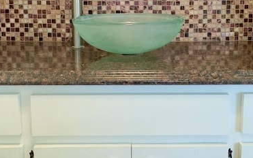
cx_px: 134
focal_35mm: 41
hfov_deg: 48.2
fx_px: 283
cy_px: 30
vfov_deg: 30.4
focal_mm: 2.22
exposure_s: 1/40
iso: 1000
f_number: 2.2
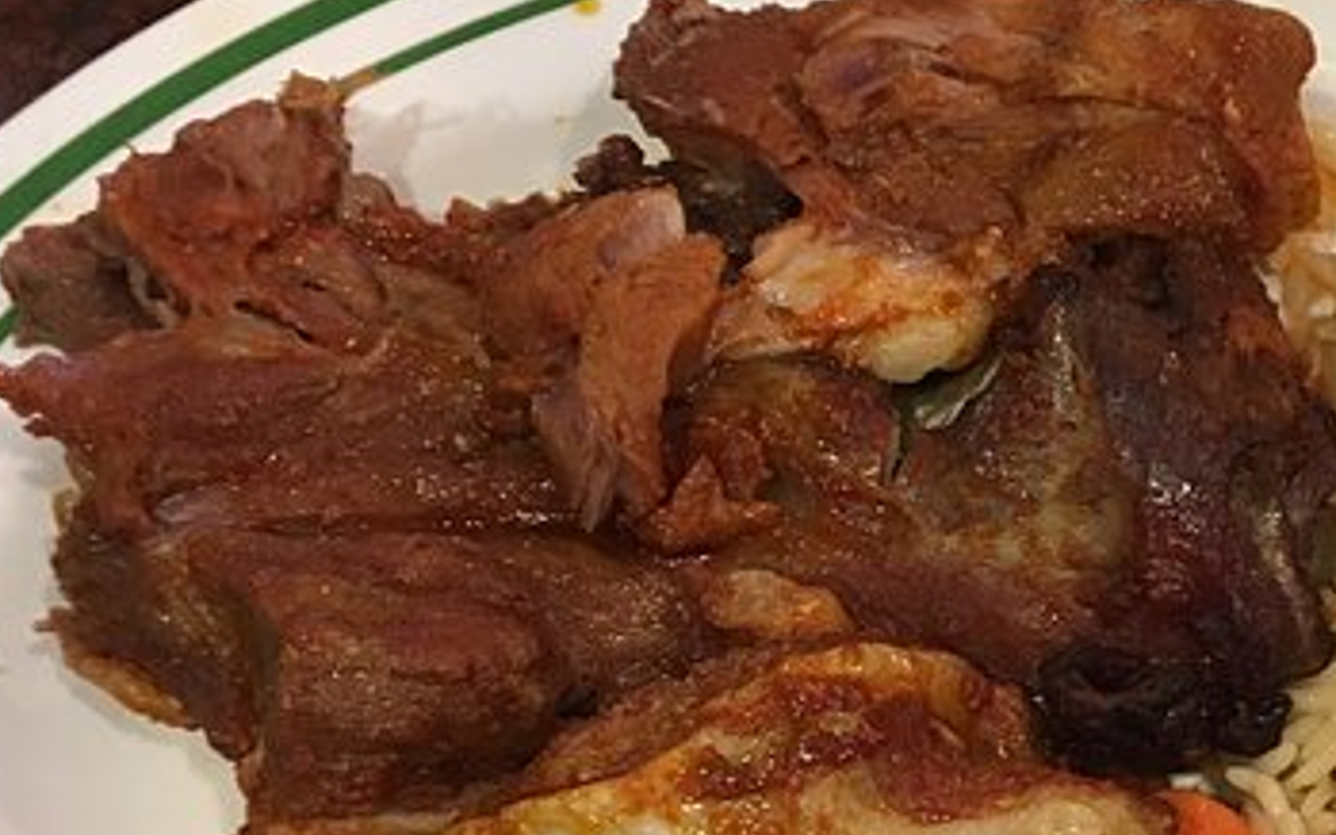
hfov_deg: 29.2
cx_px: 1317
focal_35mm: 66
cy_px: 722
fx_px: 2403
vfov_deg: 19.4
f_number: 2.2
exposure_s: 1/30
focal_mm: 4.15
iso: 160
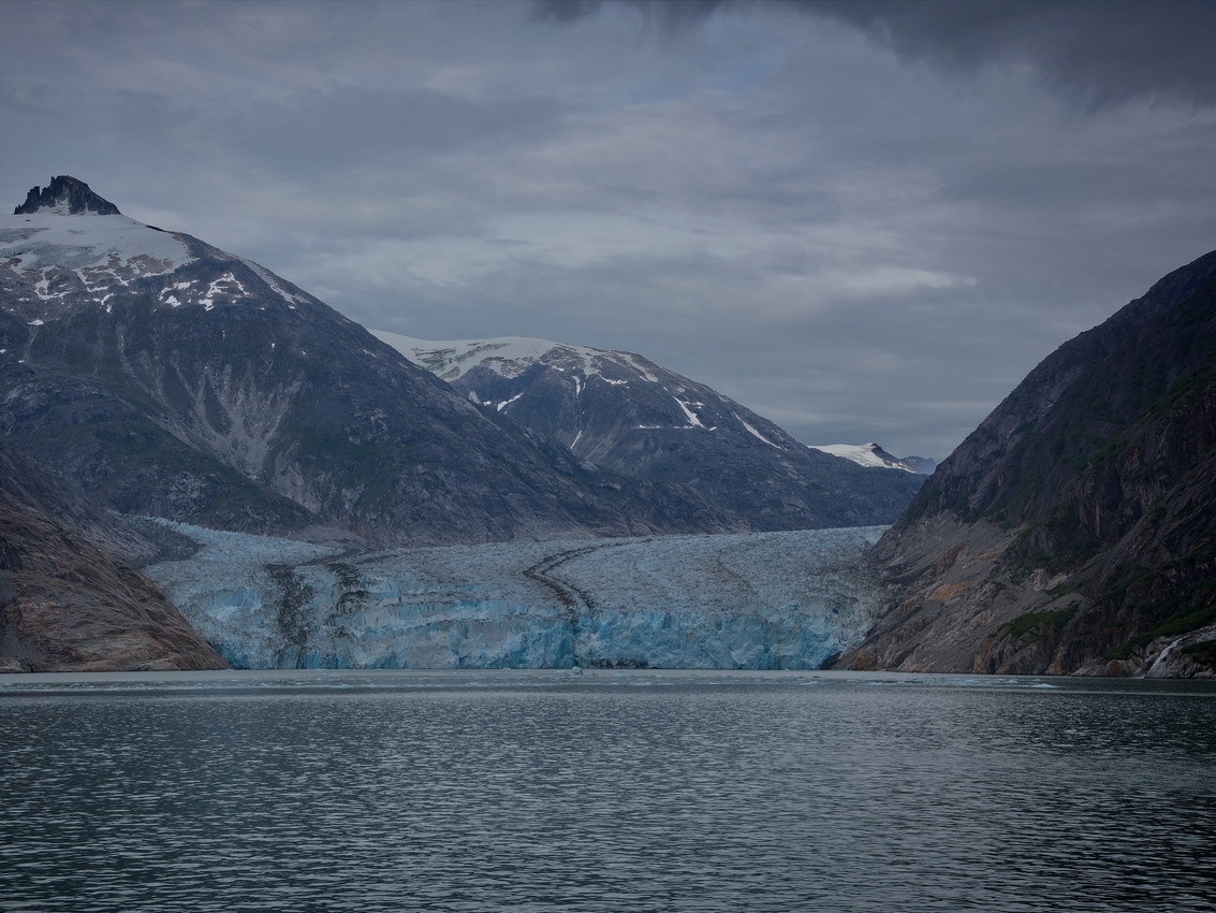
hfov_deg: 30.7
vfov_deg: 23.3
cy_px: 458
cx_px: 550
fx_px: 2213
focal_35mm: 63
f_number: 8
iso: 100
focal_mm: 58
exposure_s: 1/250
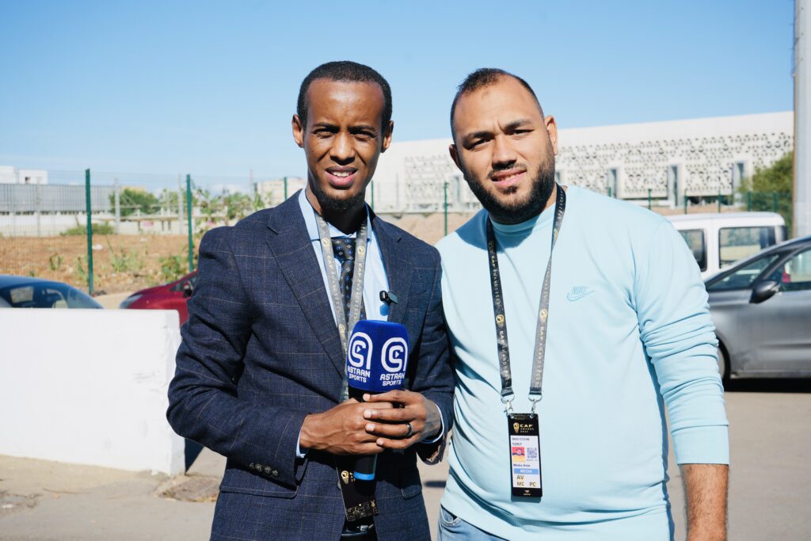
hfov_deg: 43.6
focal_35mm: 45
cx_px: 406
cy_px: 270
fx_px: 1014
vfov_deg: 29.9
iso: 100
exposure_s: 1/400
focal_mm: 45
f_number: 8
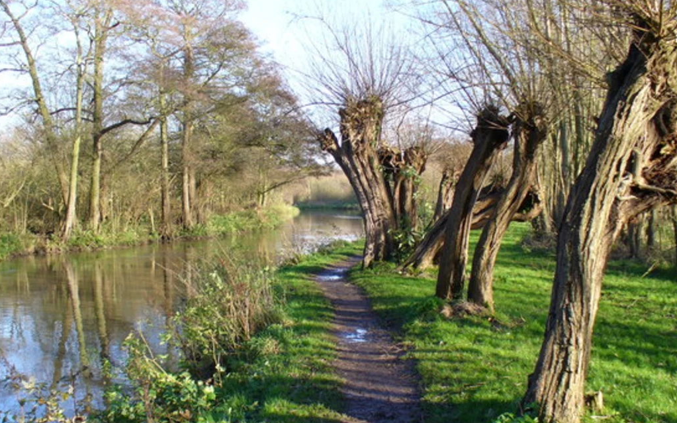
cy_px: 241
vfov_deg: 28.0
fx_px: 849
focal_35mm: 46
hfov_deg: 43.5
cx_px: 321
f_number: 2.8
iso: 80
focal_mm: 6.1
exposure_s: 1/200
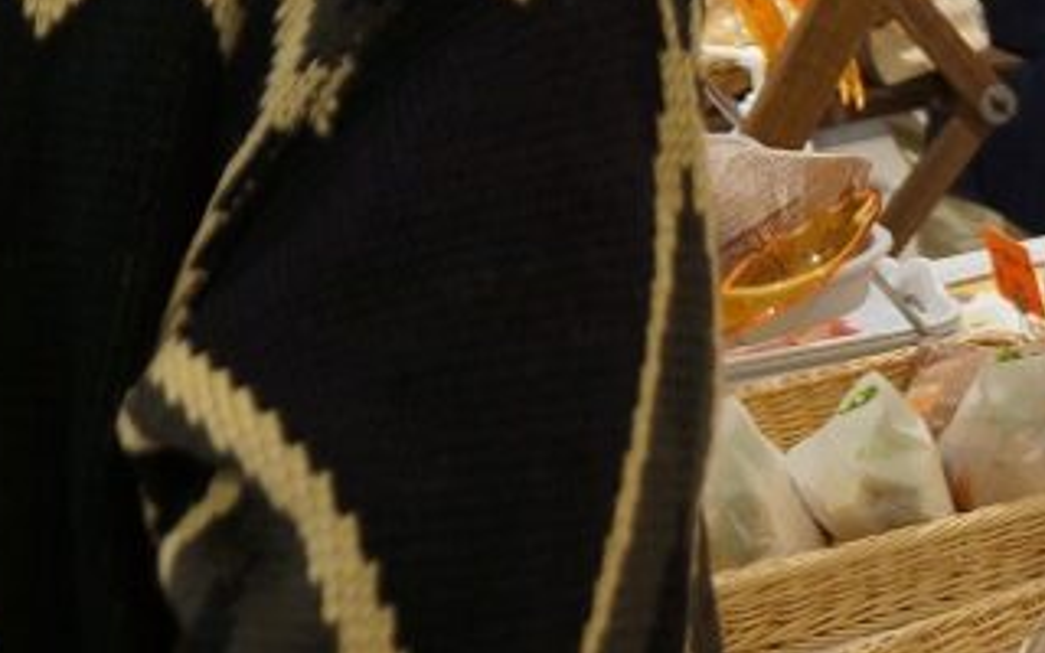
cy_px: 157
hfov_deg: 20.5
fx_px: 2506
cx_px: 1519
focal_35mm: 88
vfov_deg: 14.8
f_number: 4
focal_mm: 18
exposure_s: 1/60
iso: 250
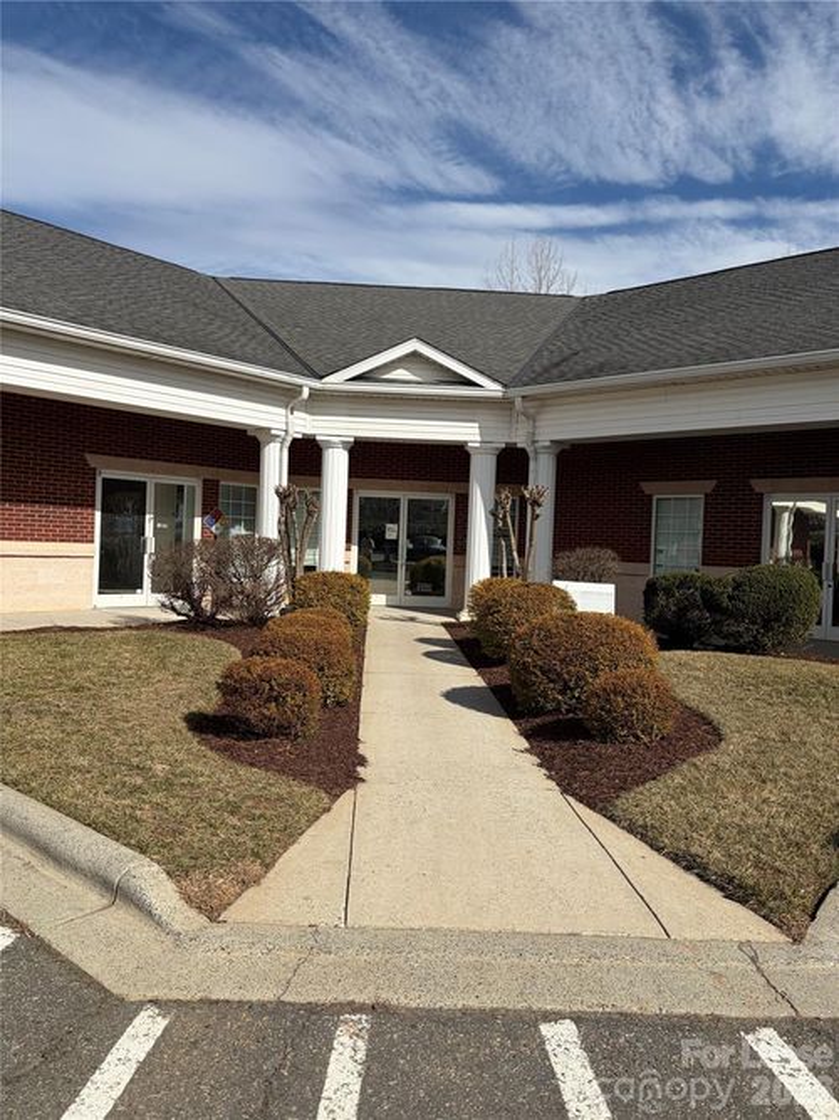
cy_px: 560
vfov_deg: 67.3
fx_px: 840
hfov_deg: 53.0
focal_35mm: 26
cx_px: 420
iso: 50
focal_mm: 5.96
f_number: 1.6
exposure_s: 1/7813
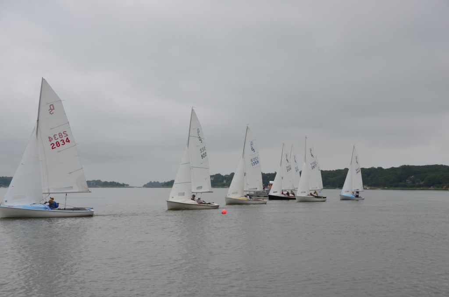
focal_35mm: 54
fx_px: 672
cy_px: 148
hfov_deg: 36.9
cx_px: 224
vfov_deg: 24.9
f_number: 8
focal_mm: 36
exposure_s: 1/250
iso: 100
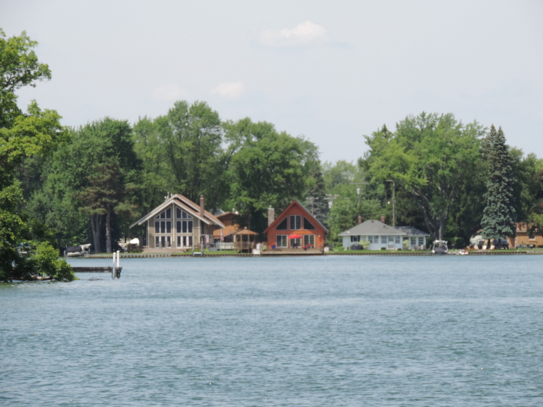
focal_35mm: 275
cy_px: 204
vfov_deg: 5.4
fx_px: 4314
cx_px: 272
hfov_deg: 7.2
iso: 80
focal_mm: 49
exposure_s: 1/320
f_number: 4.7
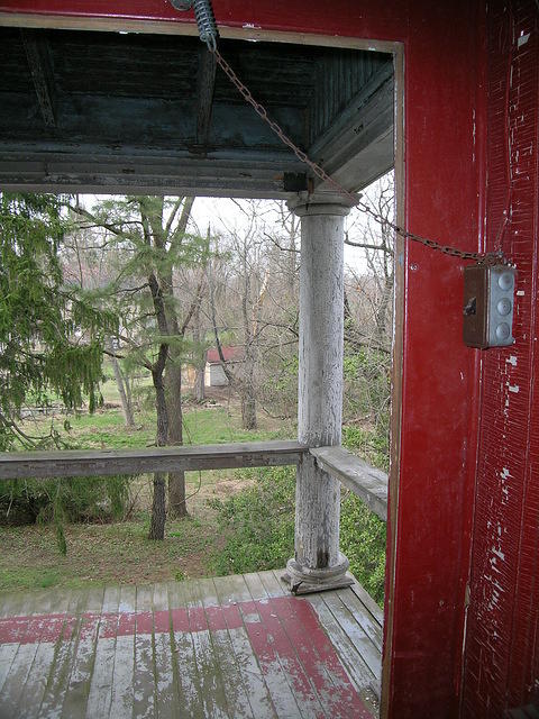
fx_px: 581
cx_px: 270
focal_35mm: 28
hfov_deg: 49.7
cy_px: 360
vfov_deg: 63.4
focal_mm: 5.8
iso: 50
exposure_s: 1/106
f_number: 4.4
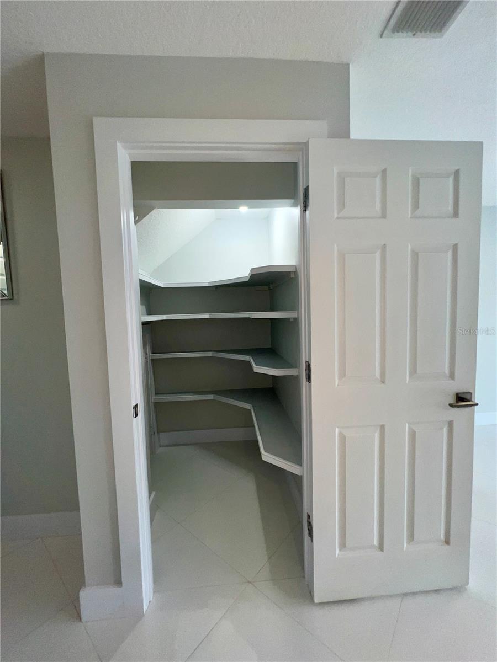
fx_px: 249
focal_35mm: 13
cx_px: 248
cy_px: 331
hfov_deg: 89.9
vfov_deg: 106.2
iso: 25
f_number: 1.8
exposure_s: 1/122
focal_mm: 1.57
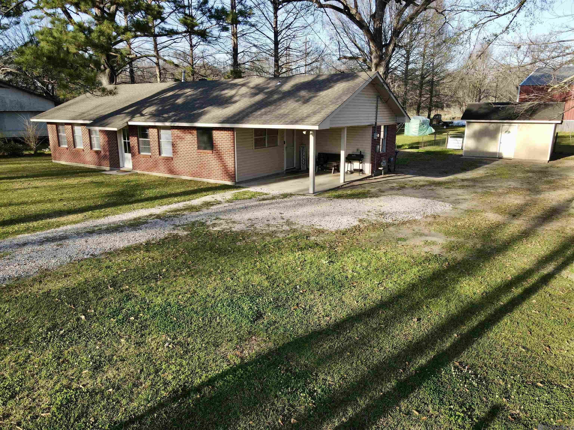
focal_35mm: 24
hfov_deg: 71.6
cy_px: 215
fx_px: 398
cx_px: 287
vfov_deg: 56.8
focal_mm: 4.5
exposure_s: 1/240
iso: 100
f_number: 2.8
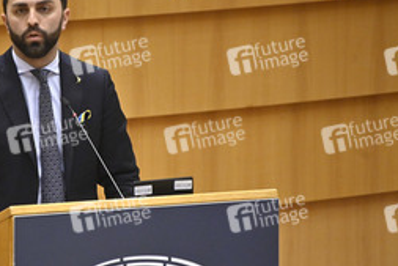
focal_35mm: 889
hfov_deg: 2.3
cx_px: 68
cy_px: 175
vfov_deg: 1.5
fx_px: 9834
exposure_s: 1/400
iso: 3200
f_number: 6.3
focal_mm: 500
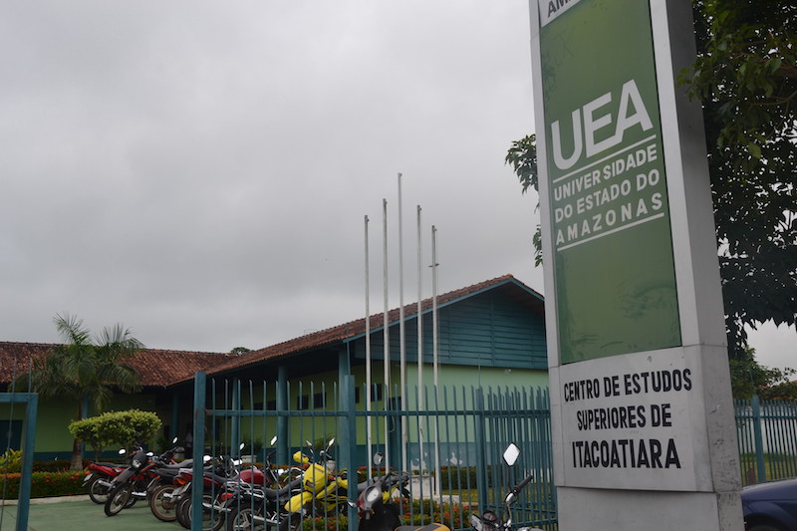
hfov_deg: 53.1
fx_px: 797
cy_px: 266
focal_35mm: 36
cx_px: 398
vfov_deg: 36.9
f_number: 7.1
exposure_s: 1/200
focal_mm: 24
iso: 100
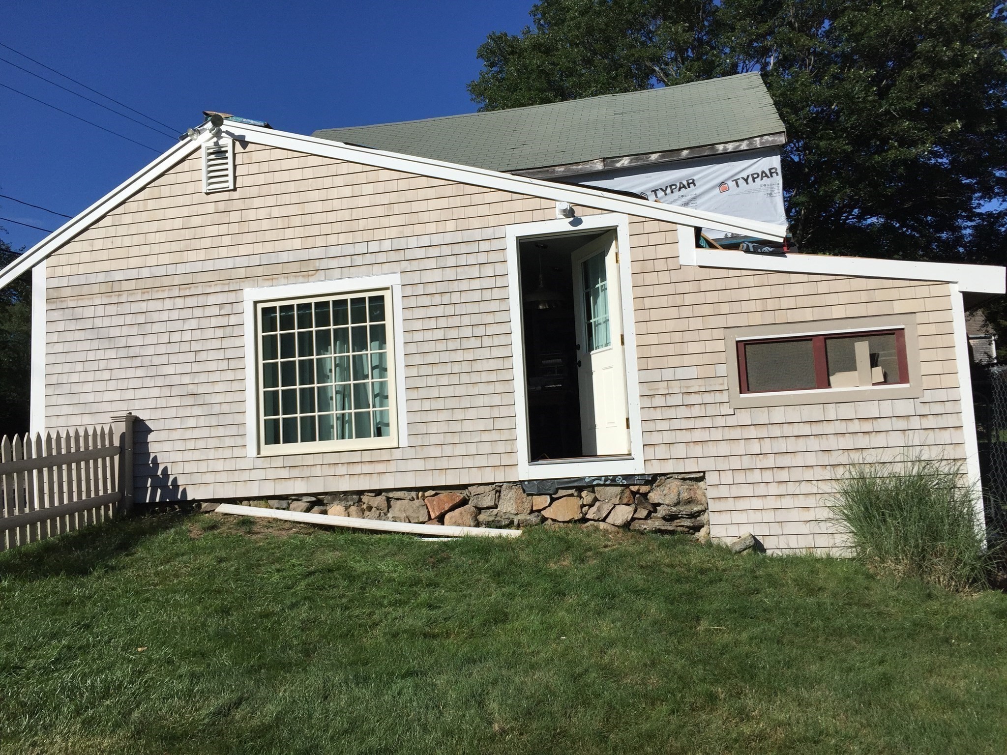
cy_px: 378
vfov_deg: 48.2
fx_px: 844
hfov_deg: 61.7
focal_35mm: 29
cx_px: 504
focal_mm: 4.15
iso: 32
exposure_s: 1/4405
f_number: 2.2
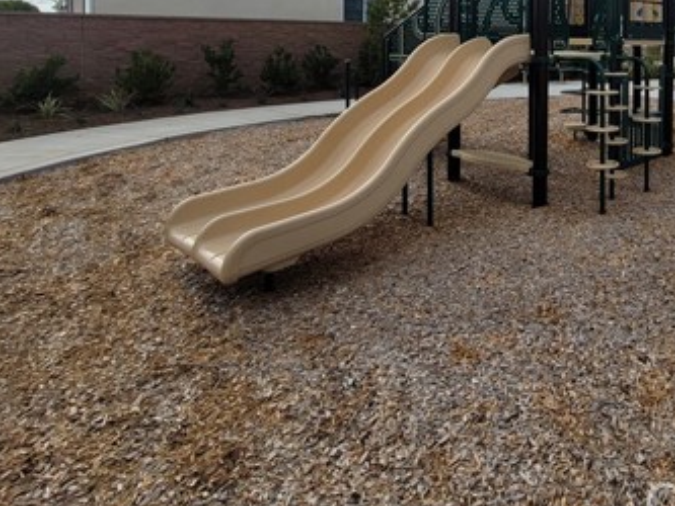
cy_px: 45
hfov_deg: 59.9
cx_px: 596
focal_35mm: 25
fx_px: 488
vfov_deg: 48.7
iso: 64
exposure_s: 1/2544
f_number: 2.2
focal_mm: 2.2
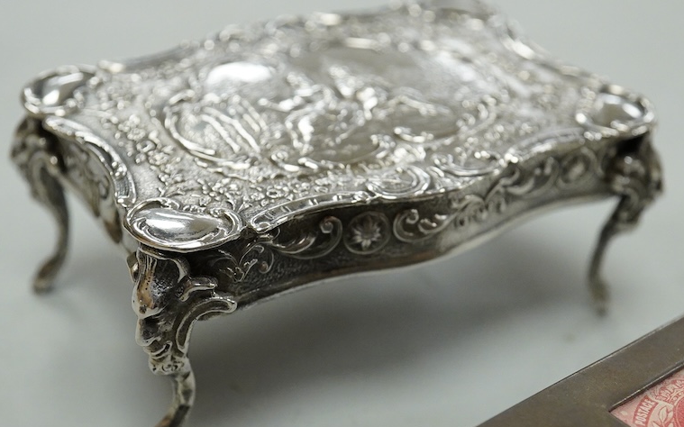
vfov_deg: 19.1
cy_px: 251
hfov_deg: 30.2
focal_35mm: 68
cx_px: 374
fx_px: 1267
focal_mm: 30
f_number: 10
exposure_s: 1/400
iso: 3200
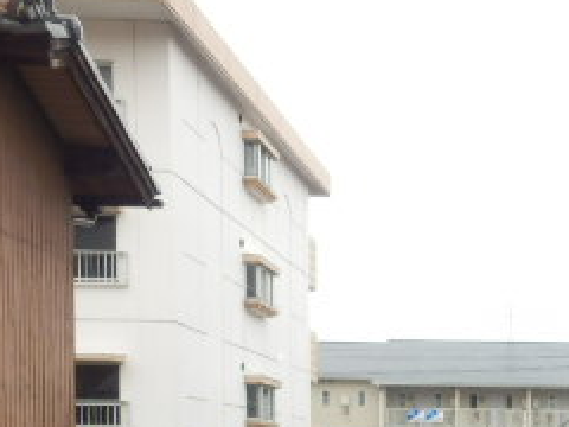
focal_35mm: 64
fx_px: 1052
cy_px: 517
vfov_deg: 21.3
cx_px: 633
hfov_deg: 27.6
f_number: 3
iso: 80
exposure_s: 1/50
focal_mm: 4.2
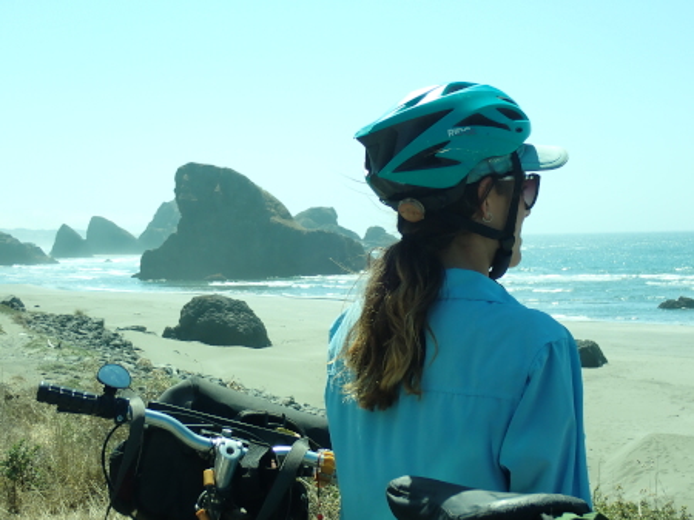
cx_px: 347
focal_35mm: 71
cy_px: 260
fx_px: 1423
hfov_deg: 27.4
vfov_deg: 20.7
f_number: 5.6
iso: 100
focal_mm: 12.73
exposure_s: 1/320
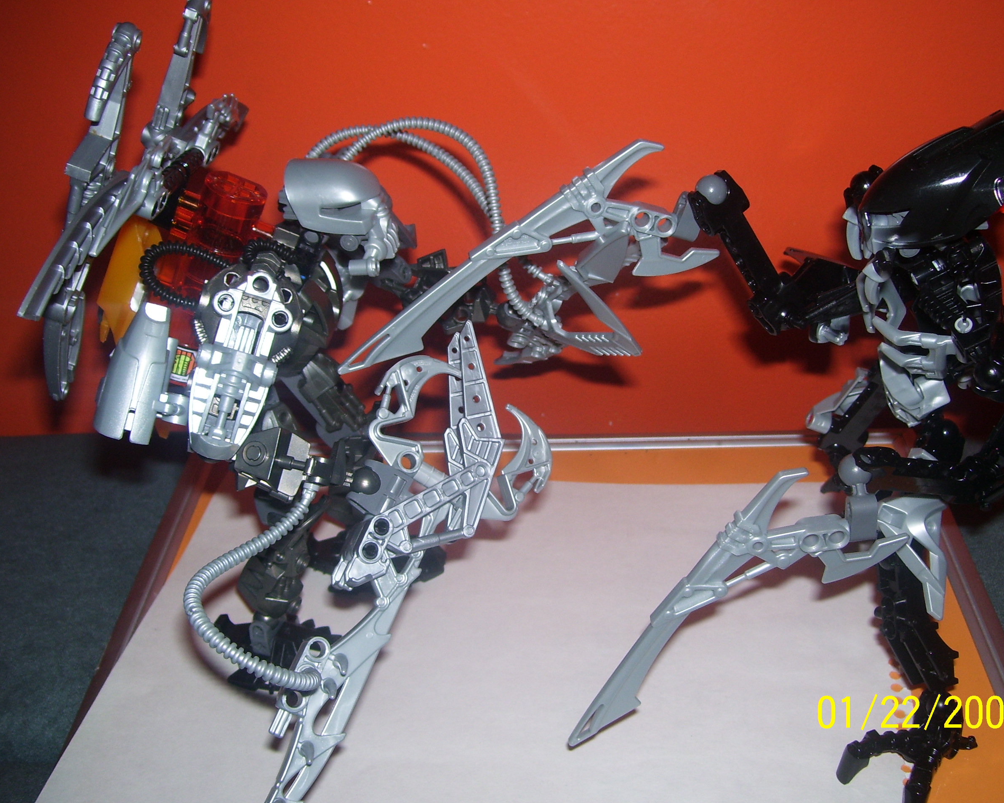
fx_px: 1159
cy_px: 405
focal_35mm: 39
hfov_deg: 46.8
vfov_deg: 38.2
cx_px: 539
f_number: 2.7
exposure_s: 1/60
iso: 80
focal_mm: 6
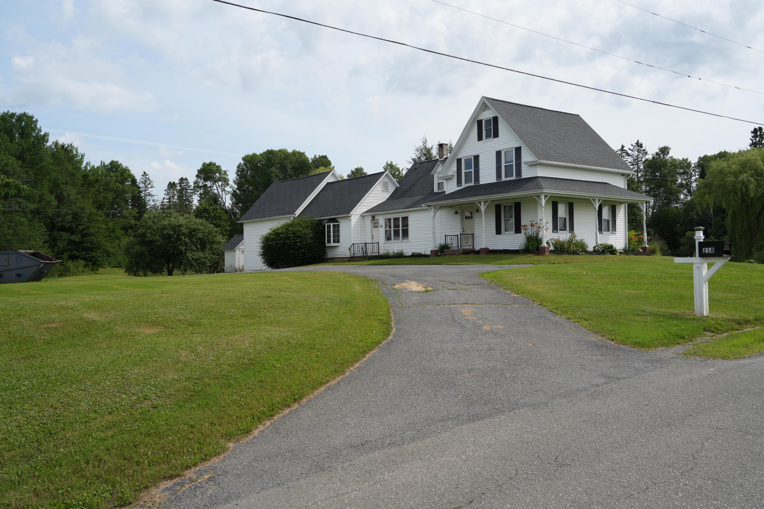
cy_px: 254
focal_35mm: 31
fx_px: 658
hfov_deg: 60.3
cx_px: 382
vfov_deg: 42.3
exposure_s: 1/400
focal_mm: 31
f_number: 6.3
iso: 100
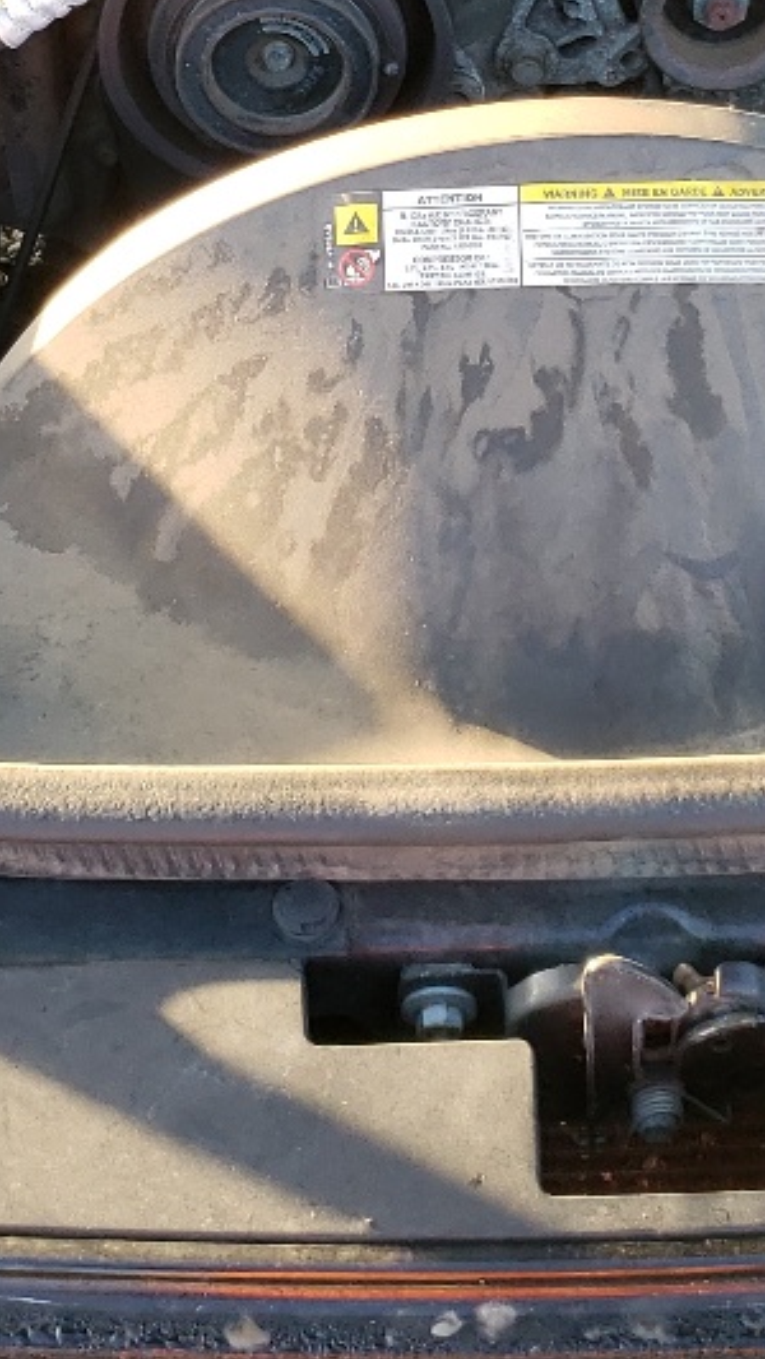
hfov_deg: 14.2
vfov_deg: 24.3
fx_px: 3064
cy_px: 115
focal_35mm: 85
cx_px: 564
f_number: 1.5
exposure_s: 1/127
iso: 50
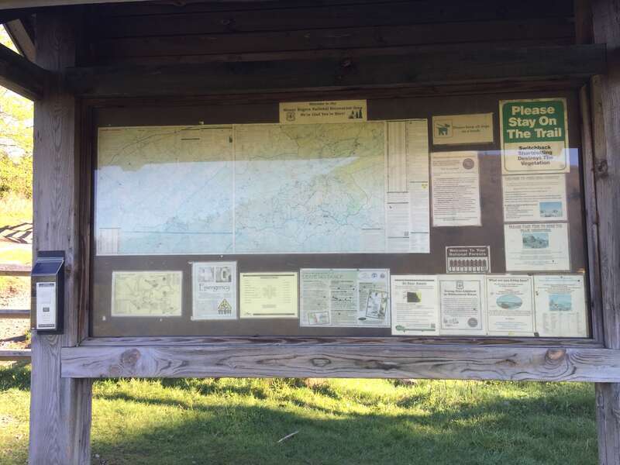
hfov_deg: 61.7
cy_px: 232
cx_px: 310
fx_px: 519
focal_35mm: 29
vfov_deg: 48.2
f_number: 2.2
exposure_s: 1/123
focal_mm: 4.15
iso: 32
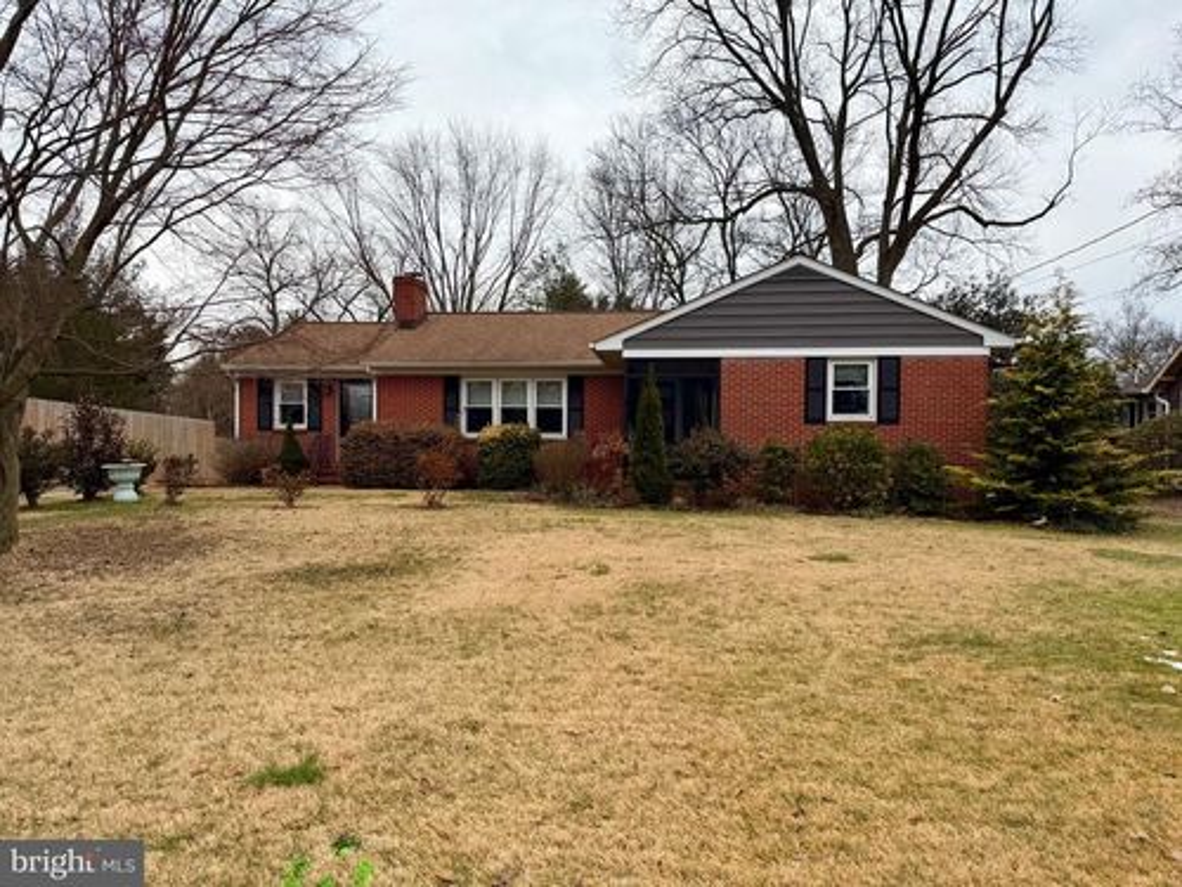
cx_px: 591
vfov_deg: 56.8
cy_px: 444
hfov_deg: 71.6
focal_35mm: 24
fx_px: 820
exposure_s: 1/1770
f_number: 1.78
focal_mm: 6.76
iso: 80
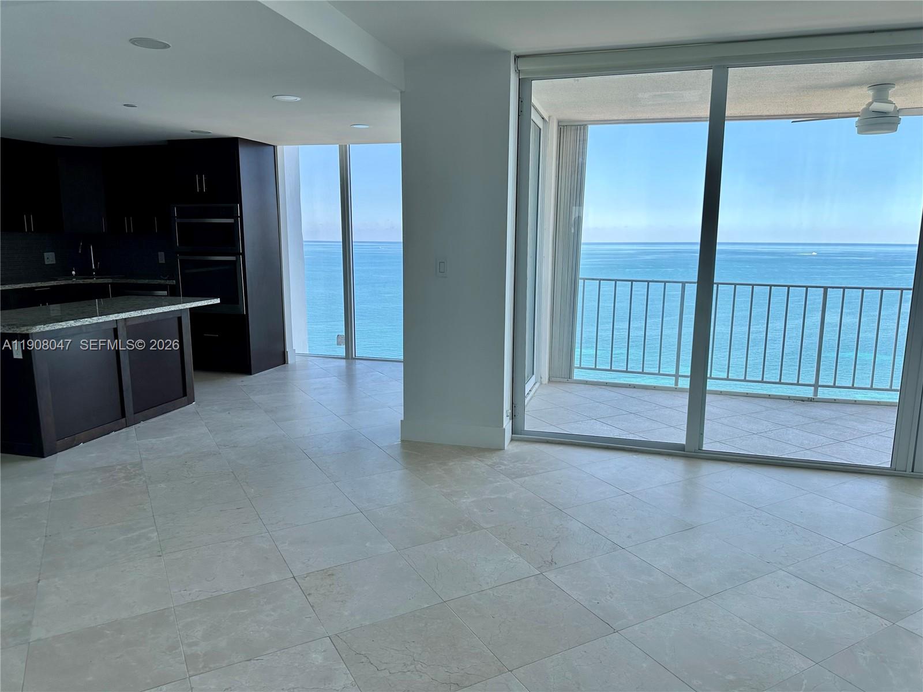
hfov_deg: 71.6
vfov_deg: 56.8
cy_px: 346
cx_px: 462
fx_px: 640
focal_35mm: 24
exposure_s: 1/962
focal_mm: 6.86
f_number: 1.78
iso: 80
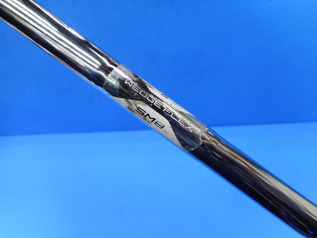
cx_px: 158
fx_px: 229
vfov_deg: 54.9
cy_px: 119
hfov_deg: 69.4
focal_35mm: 25
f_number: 3.7
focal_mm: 4.5
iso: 100
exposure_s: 1/30
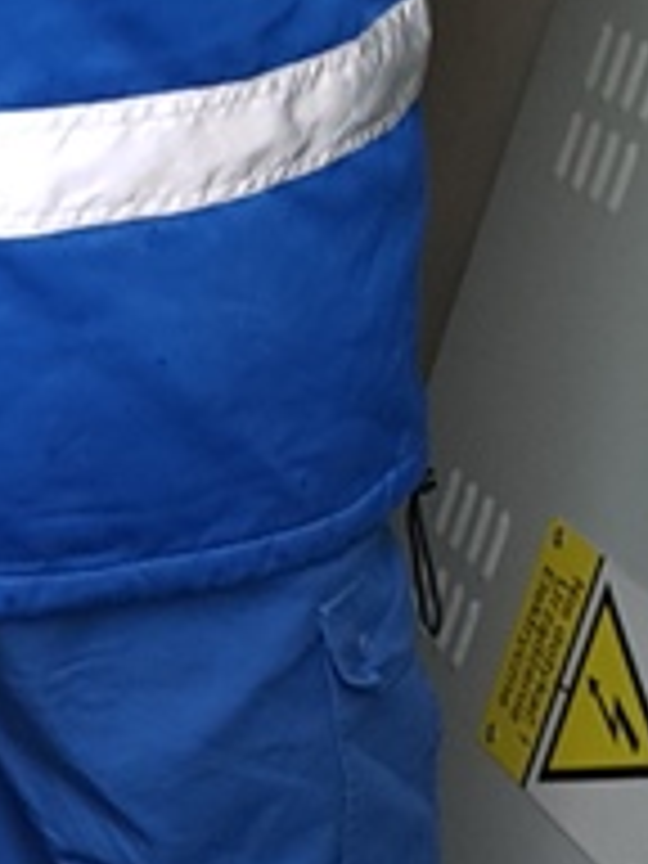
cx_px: -839
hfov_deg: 10.6
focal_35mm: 122
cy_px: -202
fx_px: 3045
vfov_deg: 15.5
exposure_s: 1/50
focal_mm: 4.2
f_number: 1.7
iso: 100
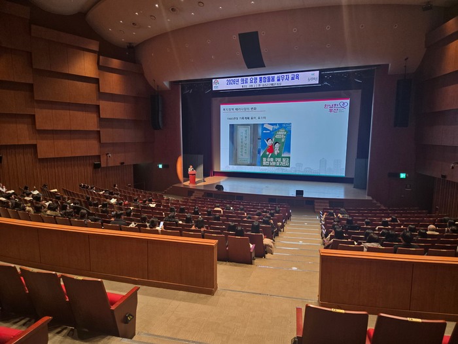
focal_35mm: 23
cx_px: 229
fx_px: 304
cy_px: 172
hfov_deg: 73.9
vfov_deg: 58.9
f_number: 1.8
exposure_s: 1/60
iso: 250
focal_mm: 5.4
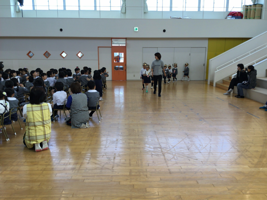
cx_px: 134
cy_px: 100
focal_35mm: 31
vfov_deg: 45.4
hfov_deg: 58.4
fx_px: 239
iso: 25
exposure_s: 1/42
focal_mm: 3.3
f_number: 2.4
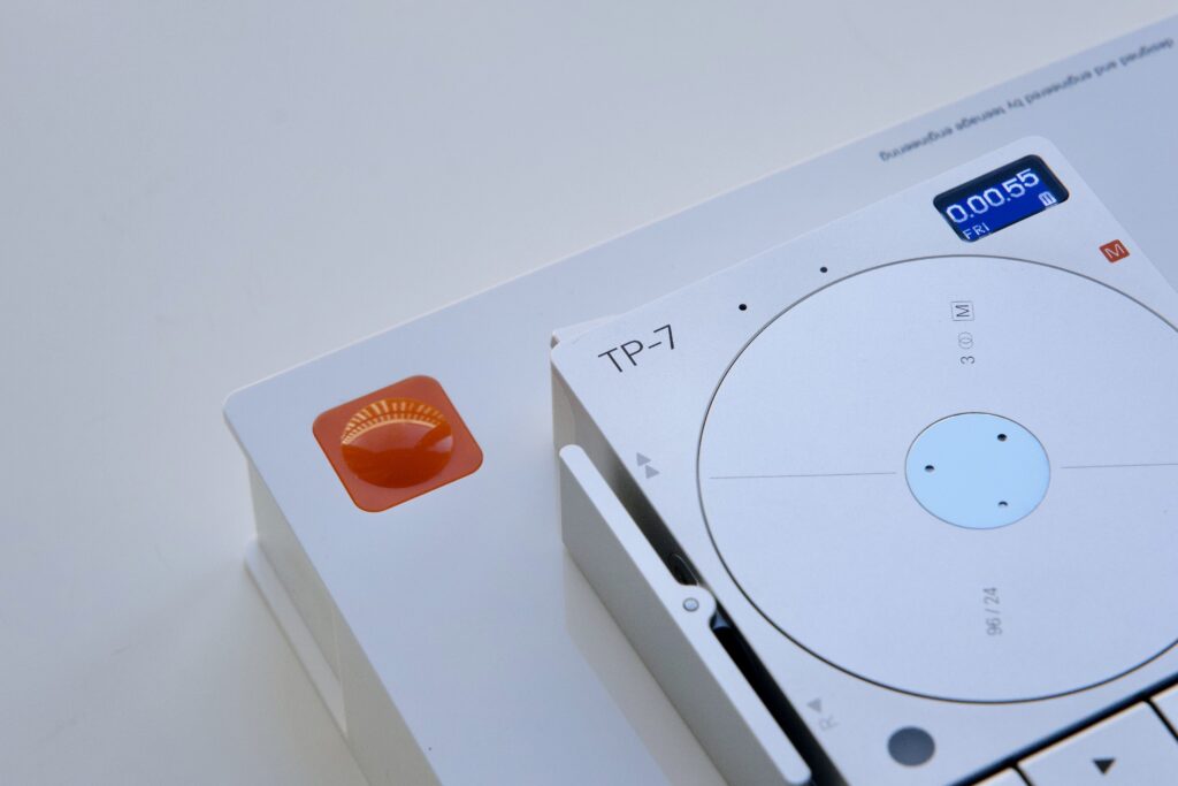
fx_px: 3927
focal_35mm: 120
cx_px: 589
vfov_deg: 11.4
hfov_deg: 17.1
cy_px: 393
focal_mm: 80
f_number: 11
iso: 2000
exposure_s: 1/120
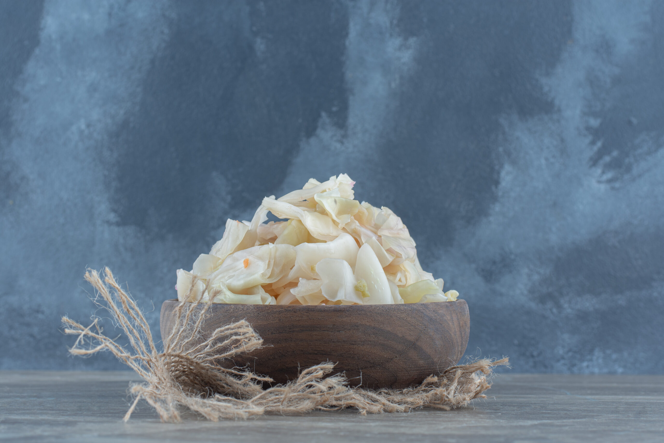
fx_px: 1383
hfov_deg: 27.0
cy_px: 222
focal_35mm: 75
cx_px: 332
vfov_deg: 18.2
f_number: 9
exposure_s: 1/160
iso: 100
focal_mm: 50
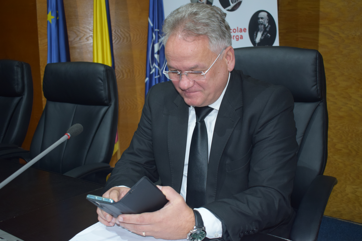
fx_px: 437
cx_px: 181
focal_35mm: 44
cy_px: 120
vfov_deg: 30.8
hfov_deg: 45.0
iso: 800
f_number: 4.2
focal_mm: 29
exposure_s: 1/30
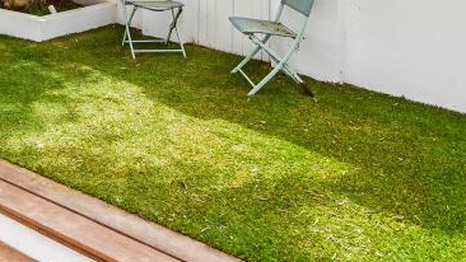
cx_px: 45
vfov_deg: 23.6
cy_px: -123
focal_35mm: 41
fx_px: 507
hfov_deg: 44.8
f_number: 8
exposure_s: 1/800
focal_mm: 14
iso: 400
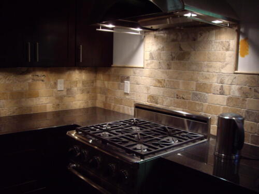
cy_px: 97
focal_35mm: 38
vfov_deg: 37.7
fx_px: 284
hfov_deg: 49.0
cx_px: 130
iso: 200
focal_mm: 6.2
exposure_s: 1/50
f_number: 2.7
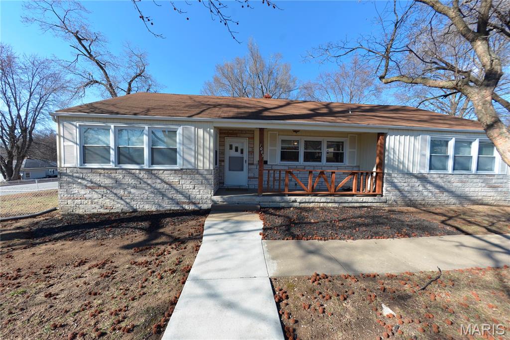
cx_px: 255
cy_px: 170
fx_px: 227
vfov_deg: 73.8
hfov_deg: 96.7
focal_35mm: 16
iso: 140
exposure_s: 1/250
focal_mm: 16
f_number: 8
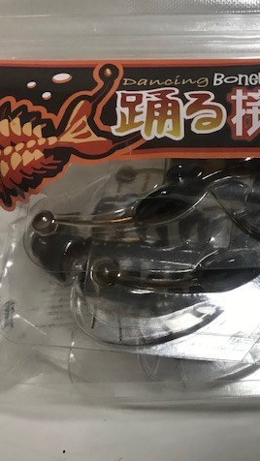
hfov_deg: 27.1
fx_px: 502
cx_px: 273
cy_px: 230
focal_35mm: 41
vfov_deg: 49.4
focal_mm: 3.99
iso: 20
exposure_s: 1/31
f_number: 1.8
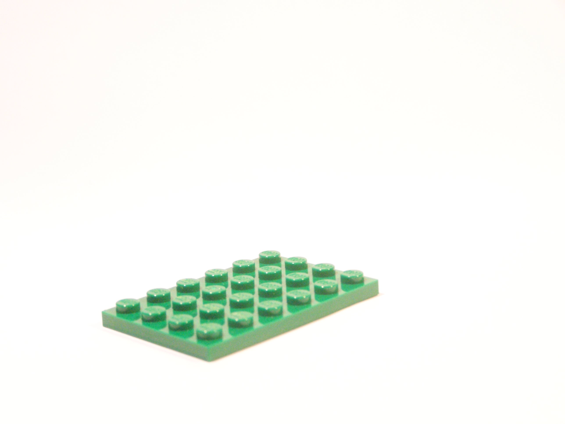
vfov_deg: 19.6
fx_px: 1224
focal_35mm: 75
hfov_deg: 26.0
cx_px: 282
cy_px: 212
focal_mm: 12.4
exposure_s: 1/45
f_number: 3.2
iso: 400
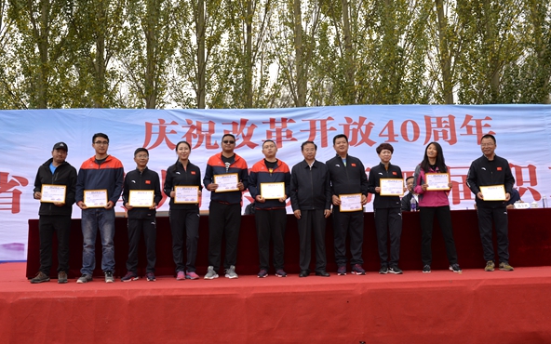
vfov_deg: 39.4
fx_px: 481
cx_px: 274
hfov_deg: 59.7
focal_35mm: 32
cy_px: 167
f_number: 7.1
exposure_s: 1/200
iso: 200
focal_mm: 31
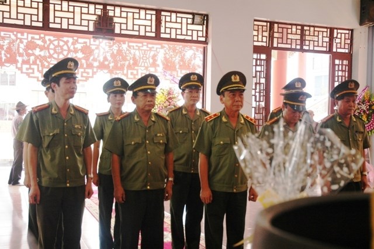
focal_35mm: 46
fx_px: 483
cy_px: 124
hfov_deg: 42.3
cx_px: 187
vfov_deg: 28.9
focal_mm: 31
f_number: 4
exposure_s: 1/50
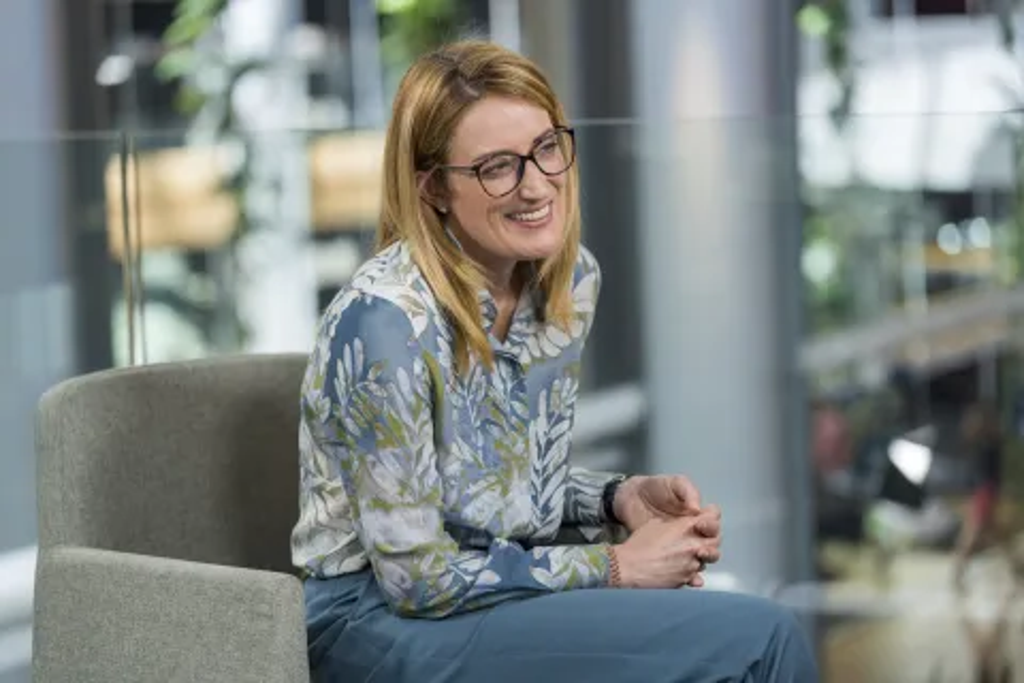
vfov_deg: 11.9
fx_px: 3271
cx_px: 512
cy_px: 342
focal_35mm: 115
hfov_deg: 17.8
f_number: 3.2
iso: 400
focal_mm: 115
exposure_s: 1/320
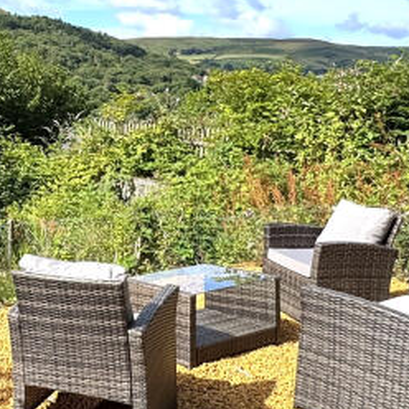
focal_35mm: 51
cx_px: -35
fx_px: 682
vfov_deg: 33.1
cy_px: 139
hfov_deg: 30.1
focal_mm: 2.22
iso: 40
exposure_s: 1/1449
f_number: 2.2
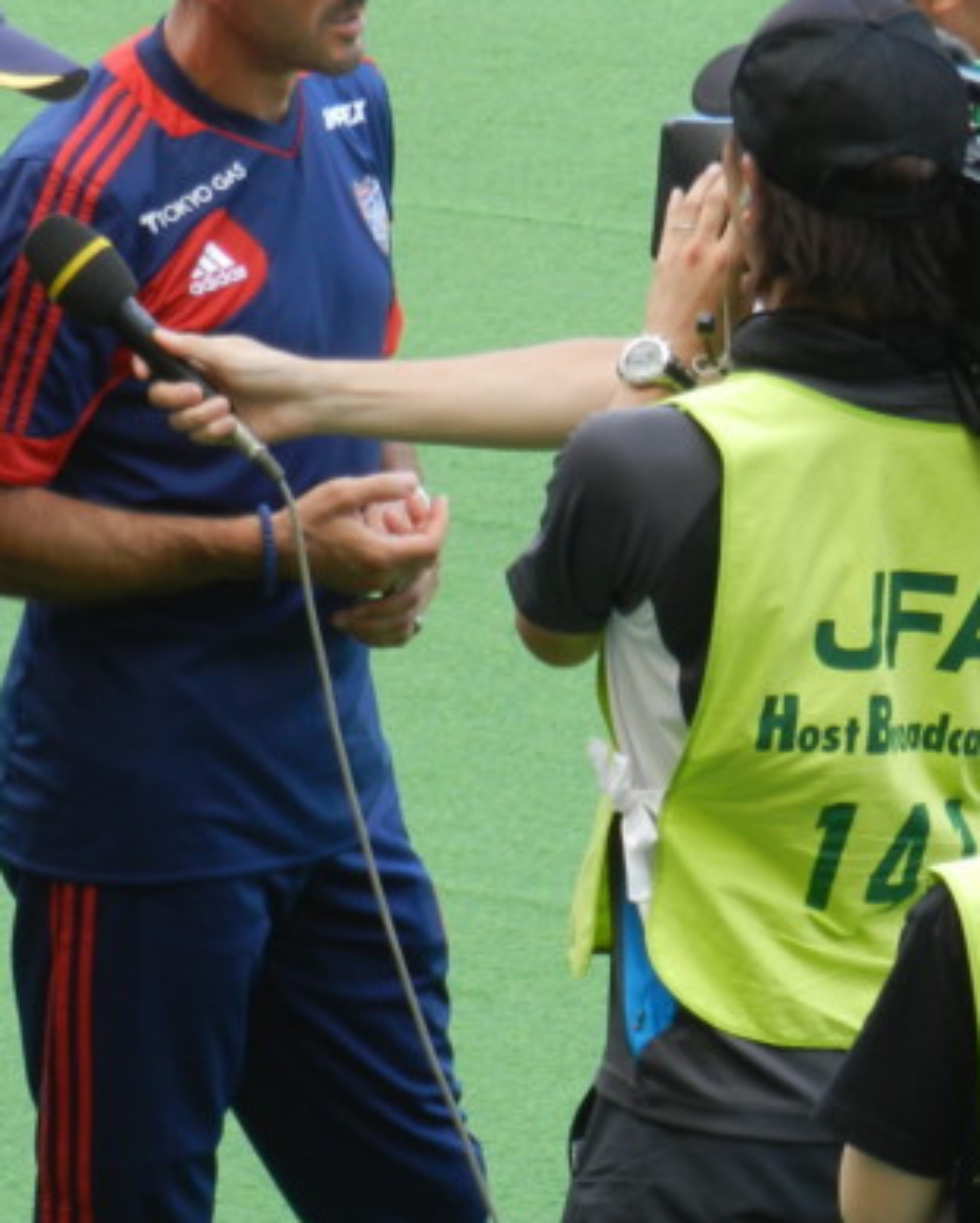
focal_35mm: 623
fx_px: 22569
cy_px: 664
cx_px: 481
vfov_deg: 3.1
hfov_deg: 2.5
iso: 160
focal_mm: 55
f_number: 5.4
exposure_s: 1/100
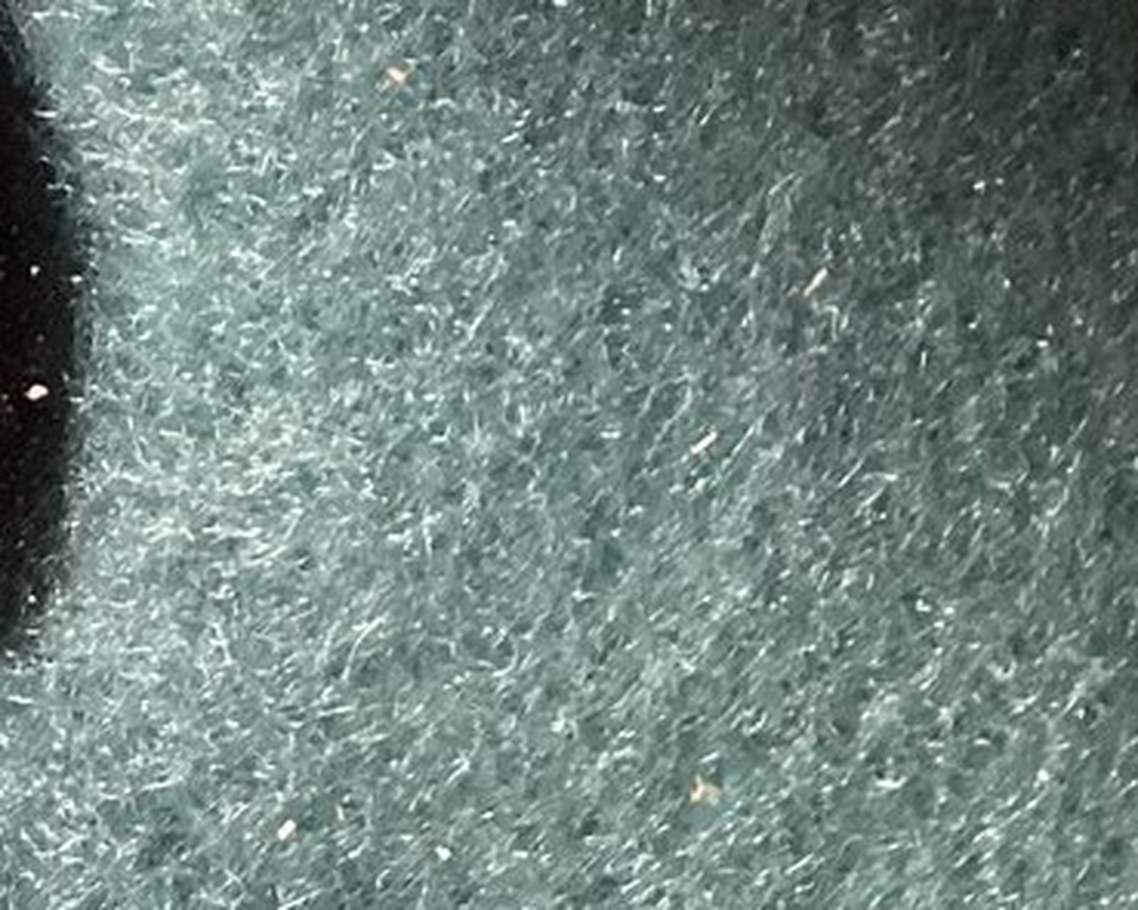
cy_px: -418
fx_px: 4175
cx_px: -529
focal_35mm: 124
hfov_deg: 14.5
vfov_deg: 11.9
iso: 250
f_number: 2.4
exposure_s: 1/50
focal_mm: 3.3
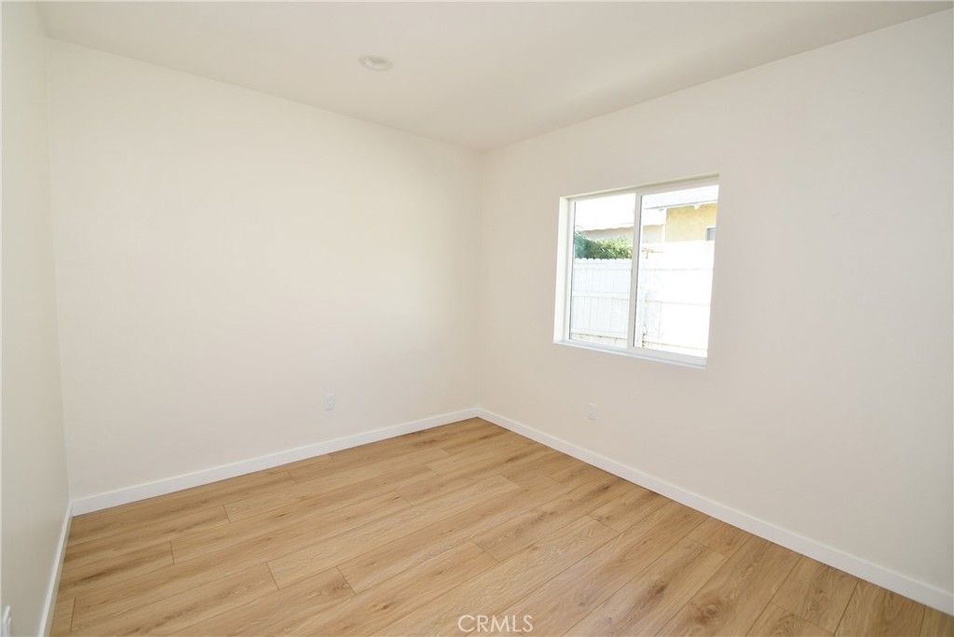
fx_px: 398
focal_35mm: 15
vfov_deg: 77.3
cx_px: 477
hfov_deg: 100.4
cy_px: 318
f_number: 5
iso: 200
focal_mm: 10
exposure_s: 1/100
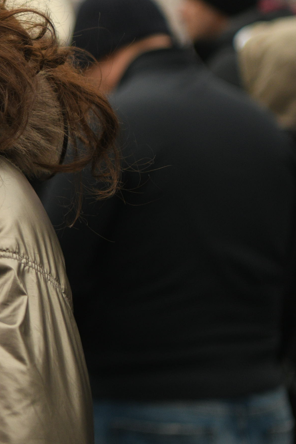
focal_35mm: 158
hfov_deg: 8.3
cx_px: -302
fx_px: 1949
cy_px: 106
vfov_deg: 13.0
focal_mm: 45
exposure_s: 1/500
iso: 400
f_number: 2.8
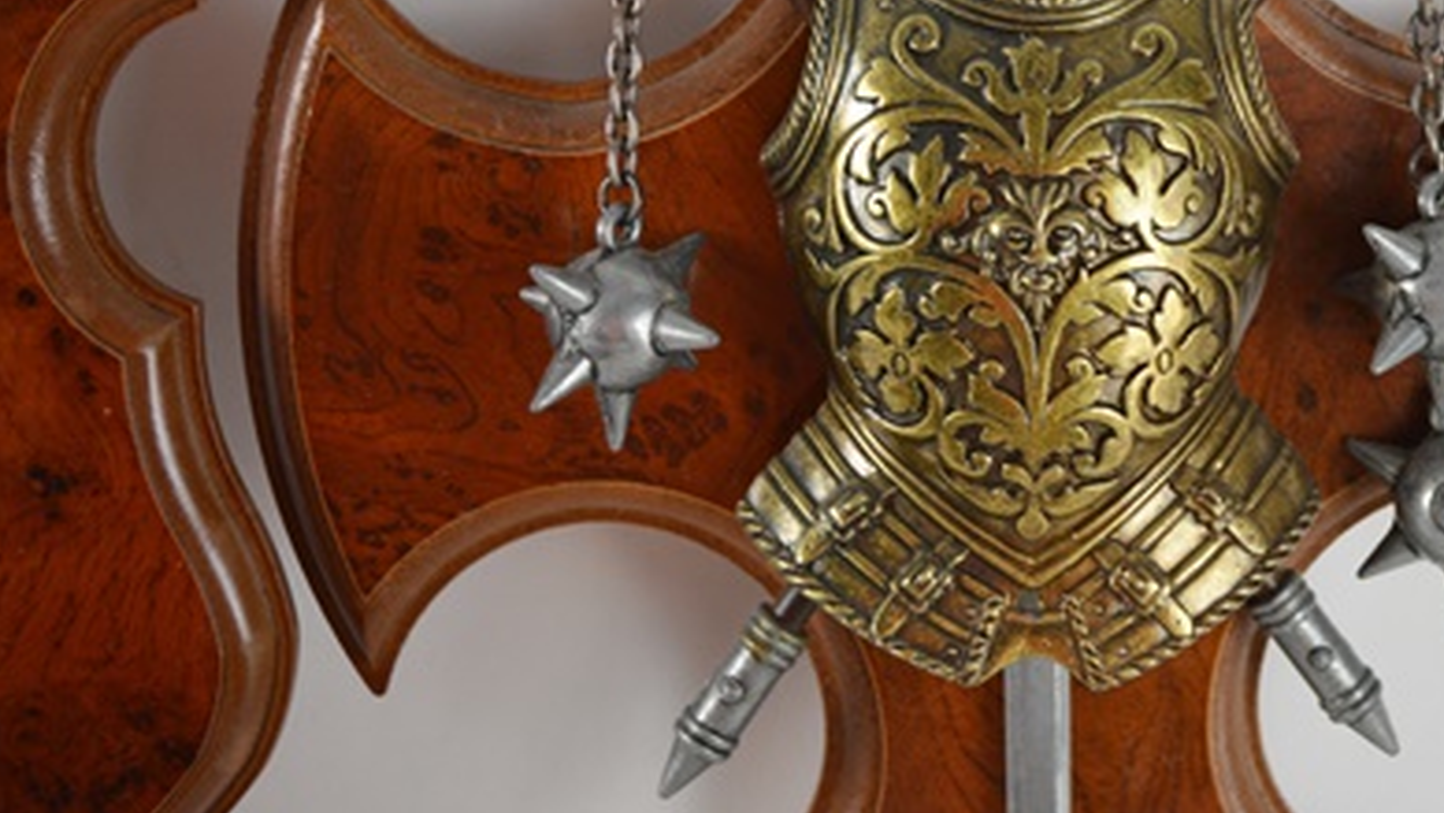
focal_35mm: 85
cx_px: 1010
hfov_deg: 24.9
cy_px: 137
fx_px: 3248
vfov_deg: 14.2
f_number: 5
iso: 400
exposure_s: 1/80
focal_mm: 35
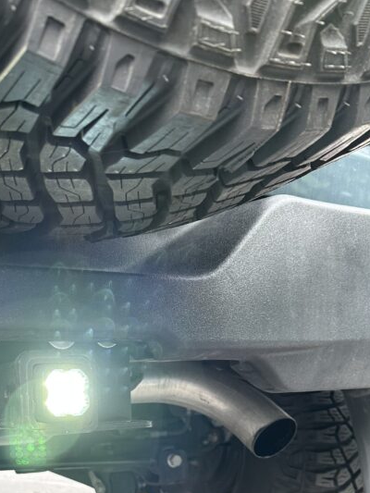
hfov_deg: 33.0
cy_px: 416
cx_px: 52
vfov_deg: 42.2
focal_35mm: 42
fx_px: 598
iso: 125
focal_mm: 6.86
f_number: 1.78
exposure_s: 1/142
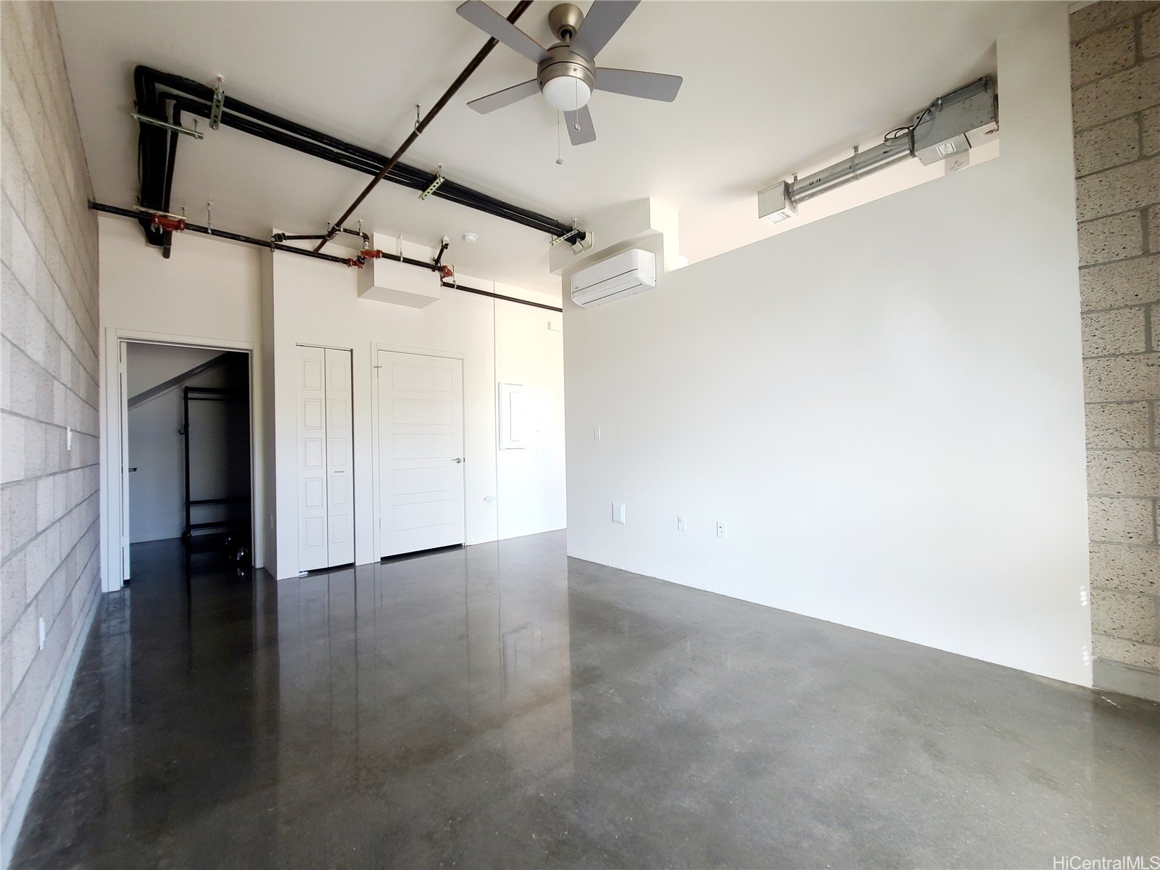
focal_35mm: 13
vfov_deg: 89.9
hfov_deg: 106.2
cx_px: 580
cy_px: 435
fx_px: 436
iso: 160
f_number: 2.2
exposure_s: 1/60.2
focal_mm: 2.2
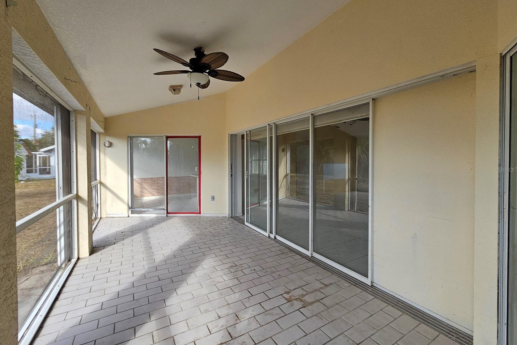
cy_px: 169
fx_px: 201
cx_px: 261
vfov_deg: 81.2
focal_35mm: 14
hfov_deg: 104.3
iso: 64
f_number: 2.2
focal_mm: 2.2
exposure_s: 1/243
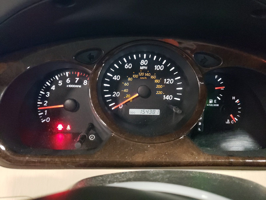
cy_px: 100
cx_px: 133
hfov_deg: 67.3
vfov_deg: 53.1
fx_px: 200
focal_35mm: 26
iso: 884
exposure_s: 1/24
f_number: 1.5
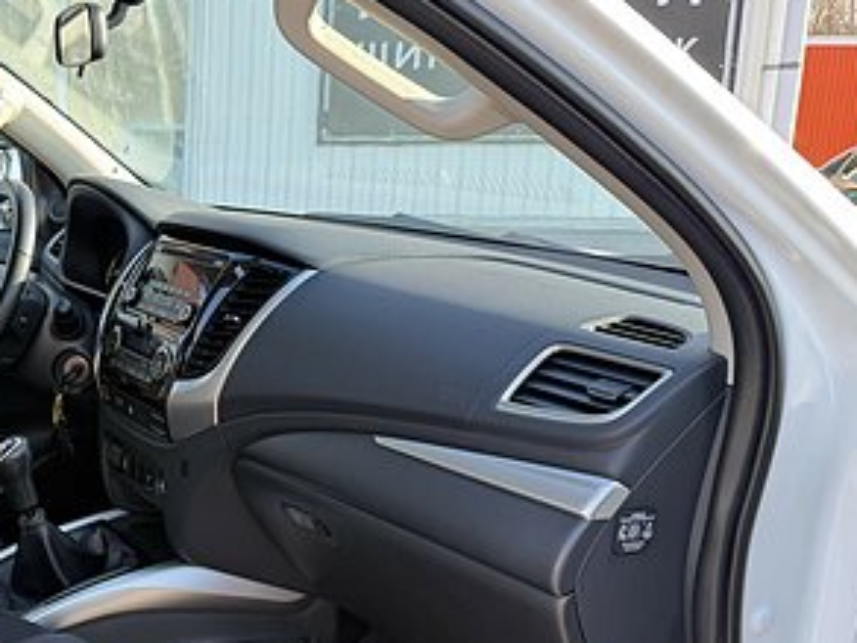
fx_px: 1114
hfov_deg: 39.4
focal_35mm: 45
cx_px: 103
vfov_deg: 32.1
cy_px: 395
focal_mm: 6.76
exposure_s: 1/264
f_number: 1.78
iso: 100
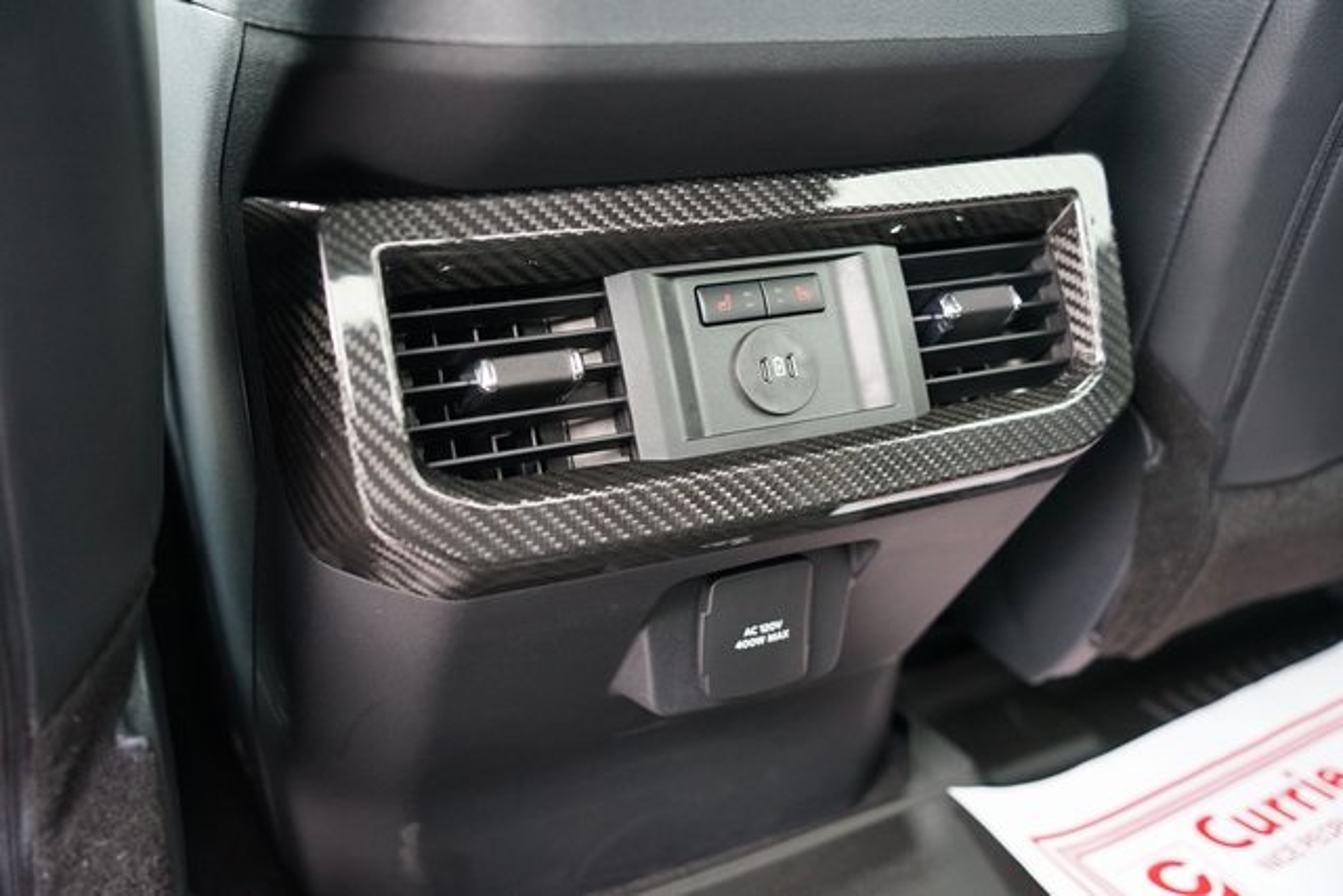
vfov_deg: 38.9
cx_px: 672
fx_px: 1269
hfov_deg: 55.8
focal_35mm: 34
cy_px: 448
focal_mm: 34
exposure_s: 1/160
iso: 2500
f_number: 3.2
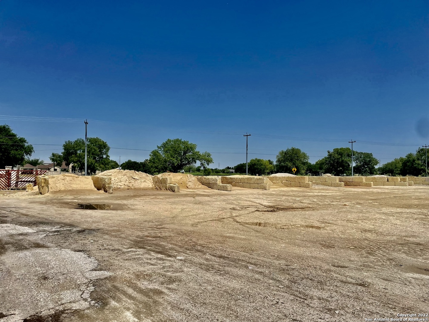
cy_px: 161
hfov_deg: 67.3
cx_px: 214
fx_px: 322
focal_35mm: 26
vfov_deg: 53.1
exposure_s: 1/7813
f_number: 1.6
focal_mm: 4.2
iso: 32
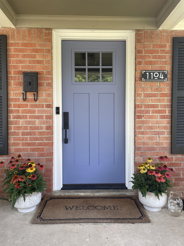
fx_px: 184
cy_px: 123
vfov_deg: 67.3
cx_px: 92
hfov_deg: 53.1
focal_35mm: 26
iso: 40
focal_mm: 4.2
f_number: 1.6
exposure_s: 1/121
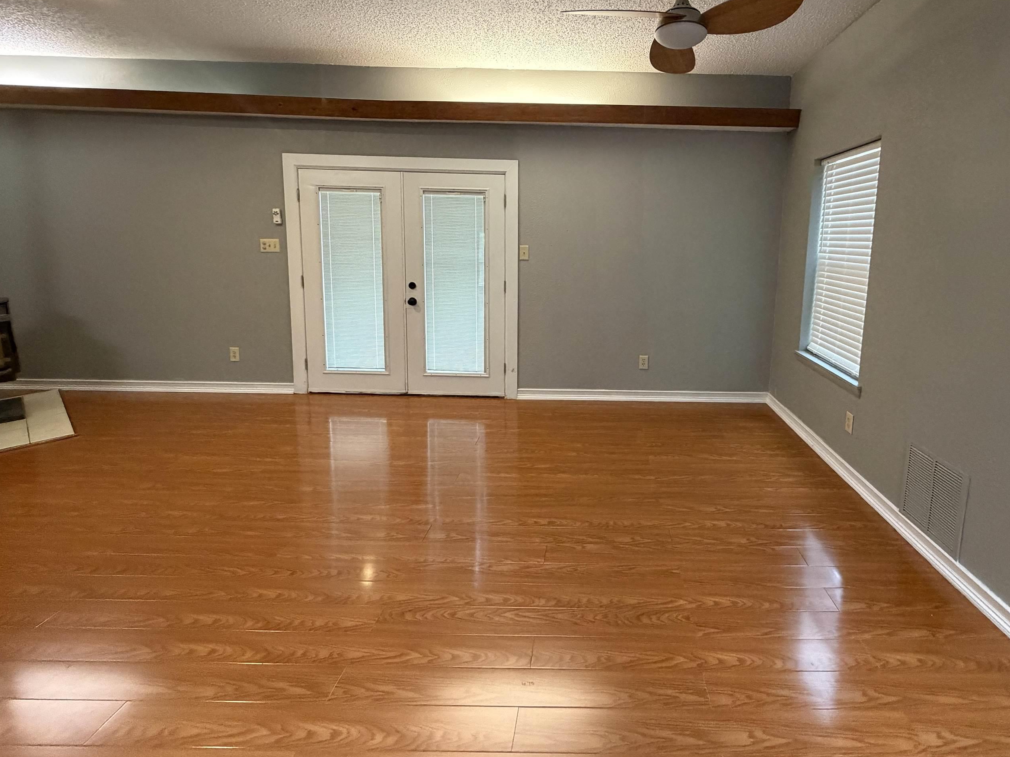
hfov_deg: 89.9
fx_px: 496
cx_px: 603
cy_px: 308
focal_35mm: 17
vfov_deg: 74.0
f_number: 2.2
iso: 500
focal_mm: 2.22
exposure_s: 1/60
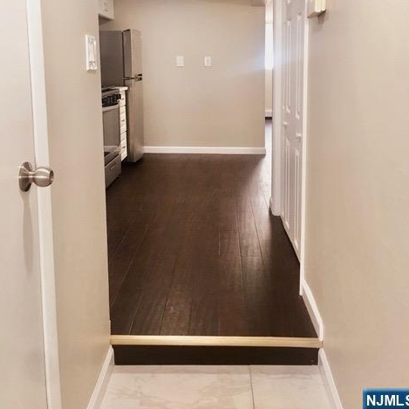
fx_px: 468
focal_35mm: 35
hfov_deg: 47.2
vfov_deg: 46.4
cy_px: 133
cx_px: 206
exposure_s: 1/15
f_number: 2.2
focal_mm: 4.15
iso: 32
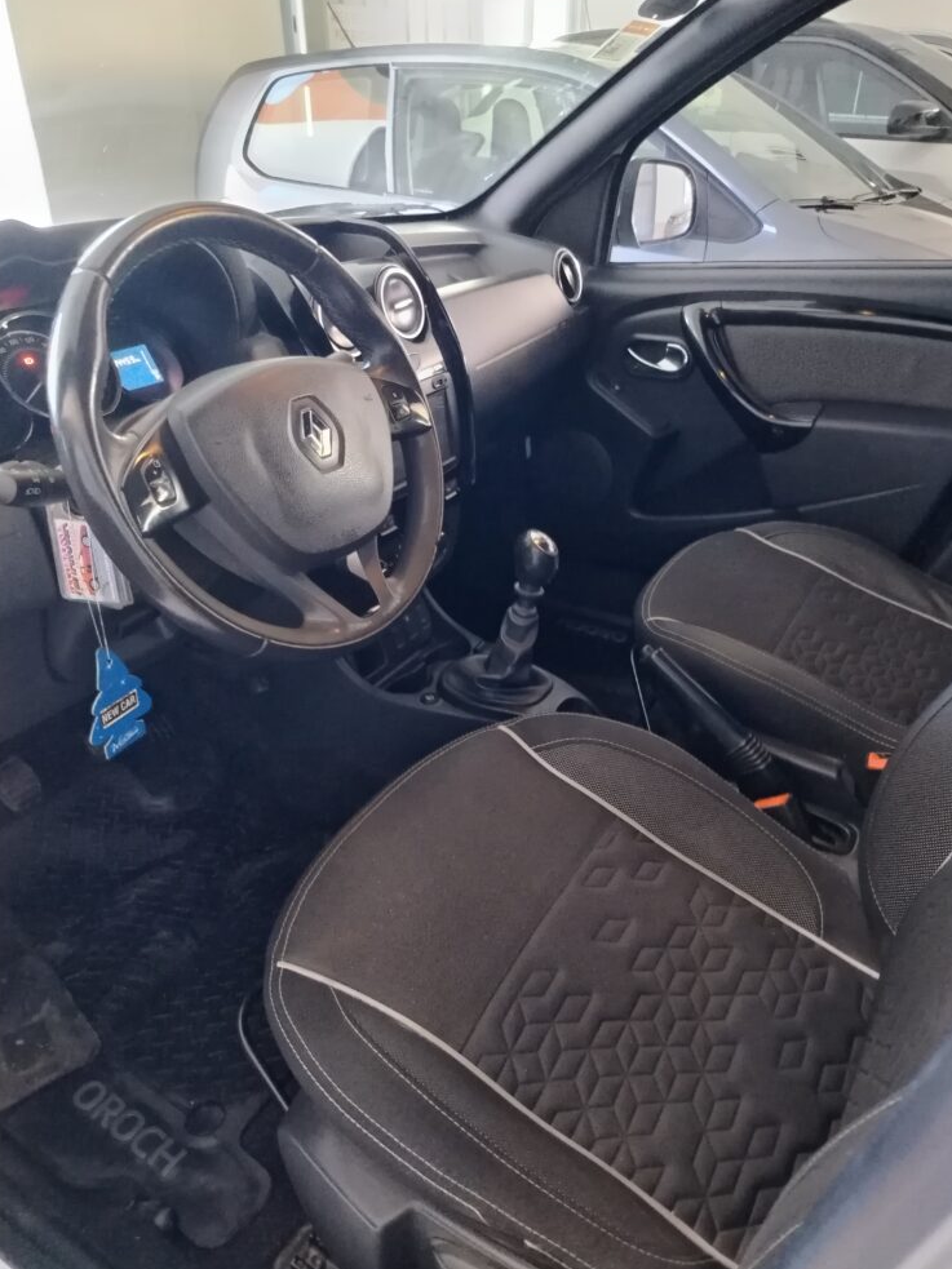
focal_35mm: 25
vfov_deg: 69.4
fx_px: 917
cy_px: 627
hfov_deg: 54.9
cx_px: 486
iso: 2806
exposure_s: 1/25
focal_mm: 5.25
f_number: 1.75
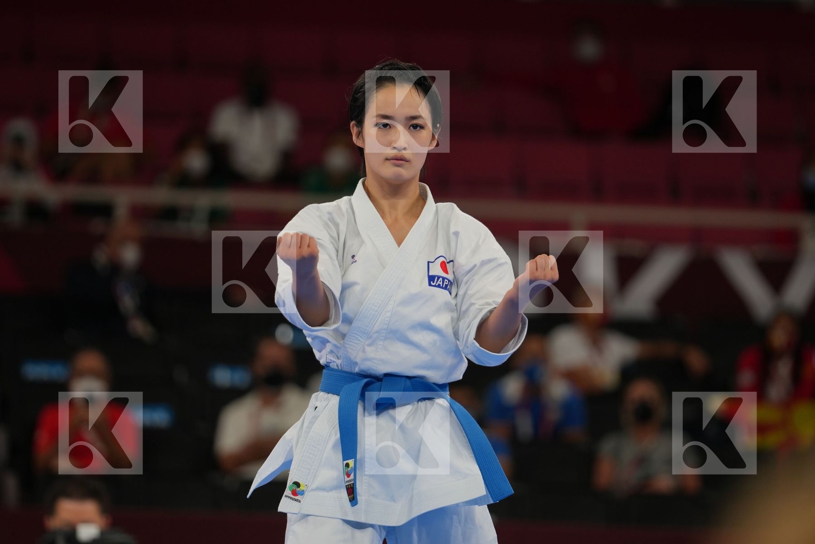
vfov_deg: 4.6
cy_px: 272
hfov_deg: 6.9
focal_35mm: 300
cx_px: 408
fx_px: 6791
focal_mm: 200
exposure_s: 1/500
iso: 200
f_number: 2.8
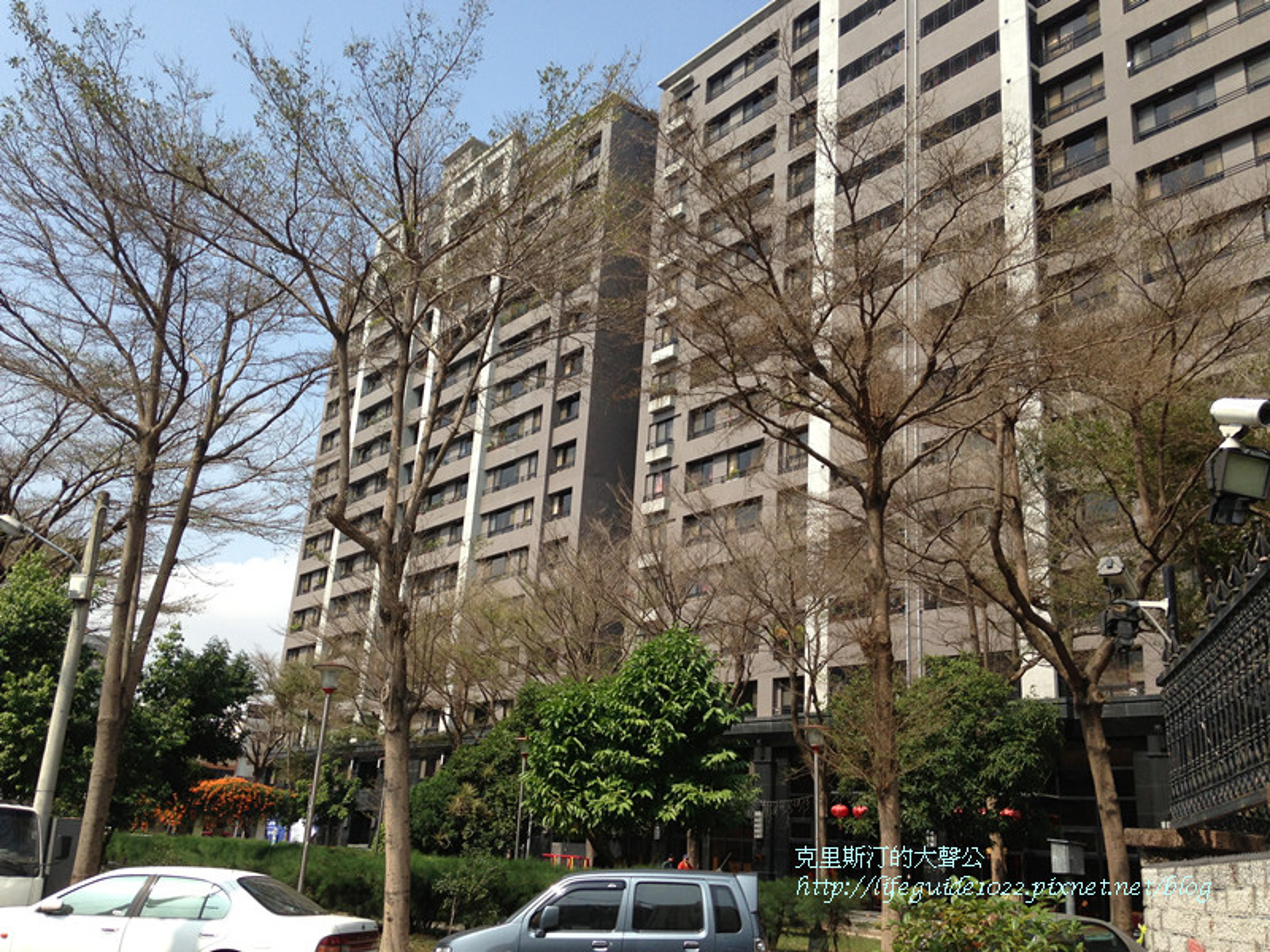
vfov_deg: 42.9
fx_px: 1211
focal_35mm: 33
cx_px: 635
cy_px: 476
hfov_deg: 55.4
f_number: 2.4
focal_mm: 4.13
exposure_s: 1/1085
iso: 50
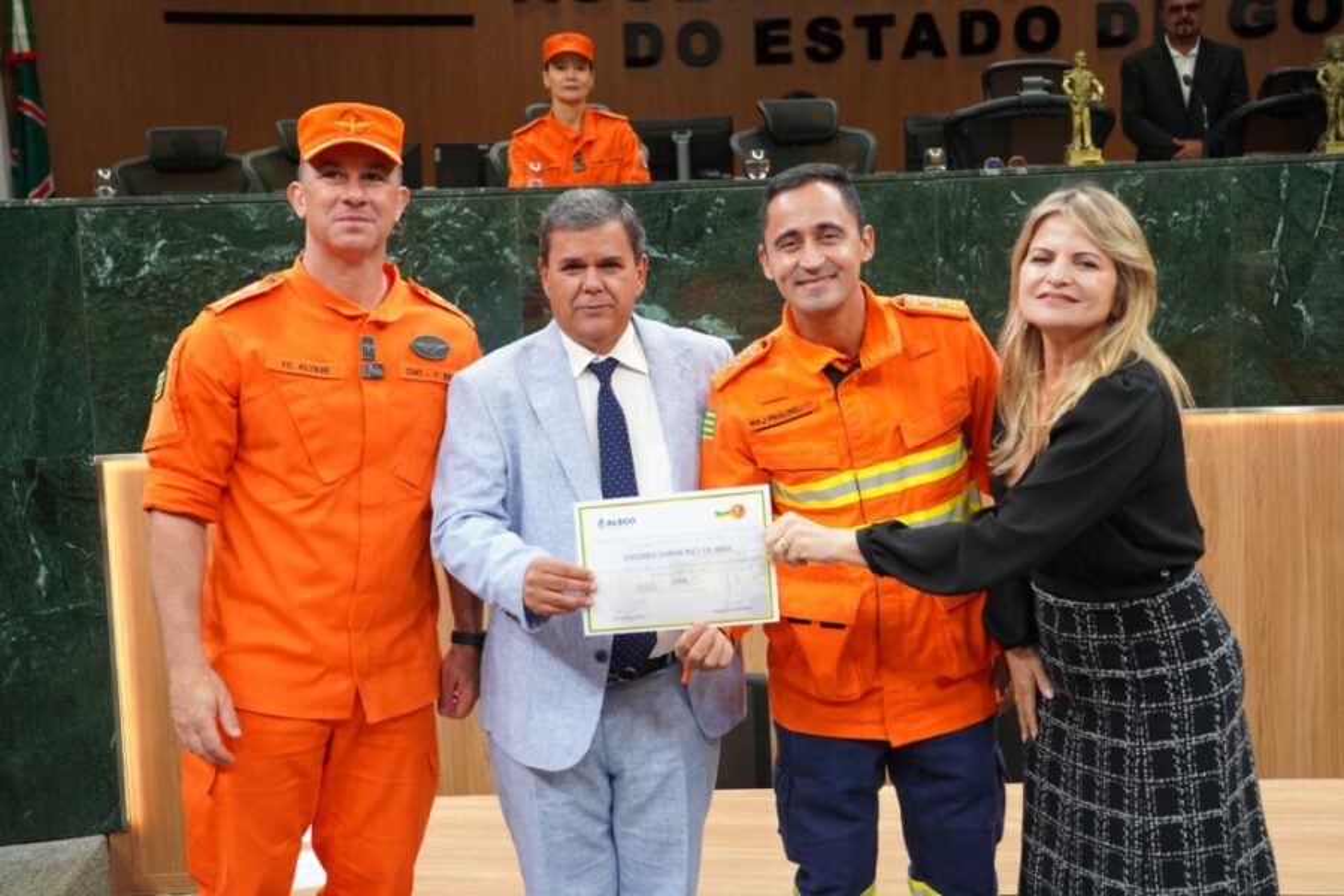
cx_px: 672
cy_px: 448
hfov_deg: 45.4
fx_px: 1605
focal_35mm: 43
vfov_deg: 31.2
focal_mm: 43
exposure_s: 1/160
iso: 1000
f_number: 5
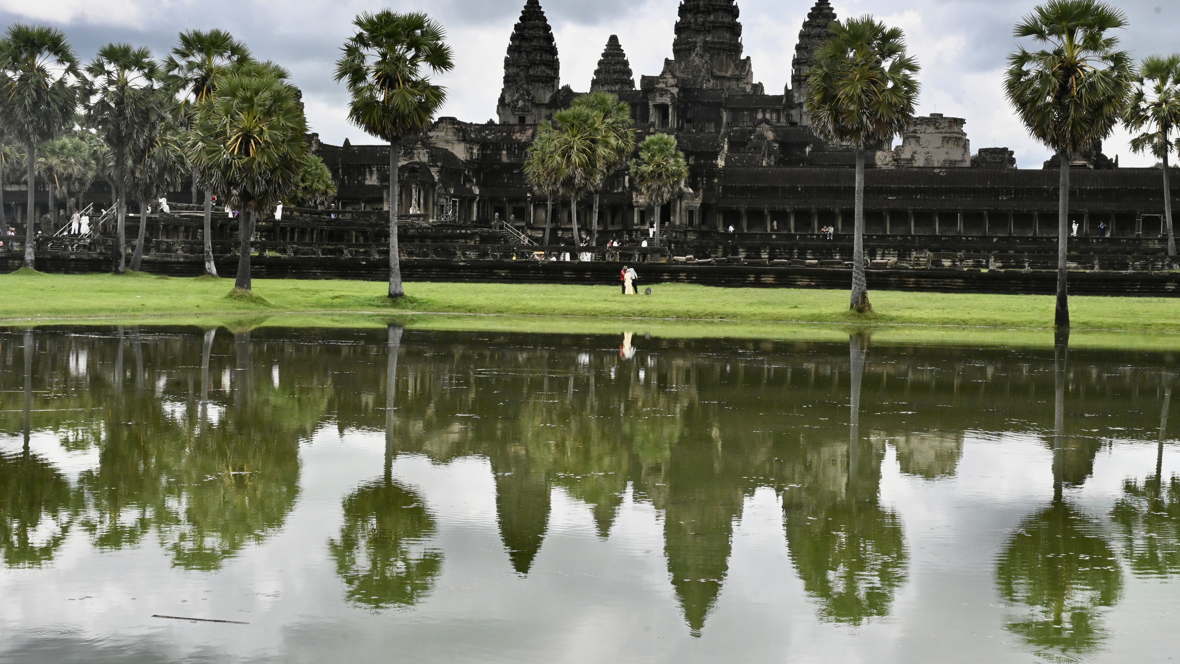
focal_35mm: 54
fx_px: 1690
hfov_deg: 38.5
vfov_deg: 22.2
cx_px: 641
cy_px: 280
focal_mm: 41
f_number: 16
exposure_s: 1/1000
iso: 2500
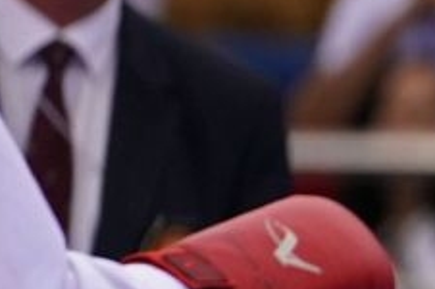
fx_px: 19064
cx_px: 1442
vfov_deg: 0.9
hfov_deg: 1.3
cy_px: 464
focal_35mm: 1580
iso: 1000
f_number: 2.8
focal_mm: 198
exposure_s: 1/1000
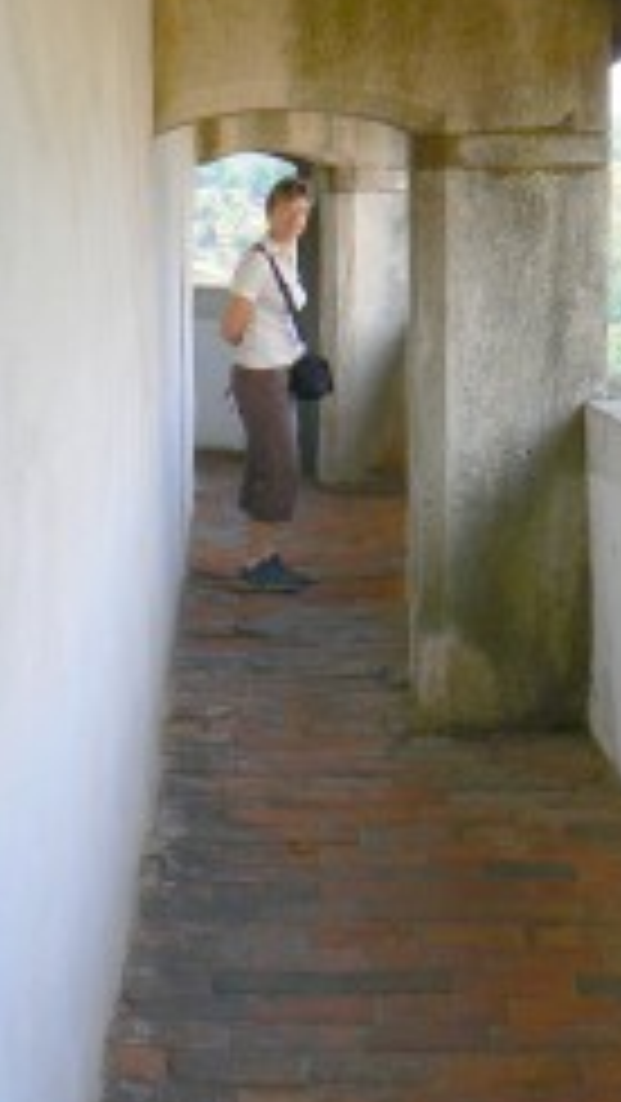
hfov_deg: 16.6
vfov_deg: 29.2
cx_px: 538
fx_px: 2106
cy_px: 382
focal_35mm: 72
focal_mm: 6
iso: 80
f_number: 5.6
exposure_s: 1/125
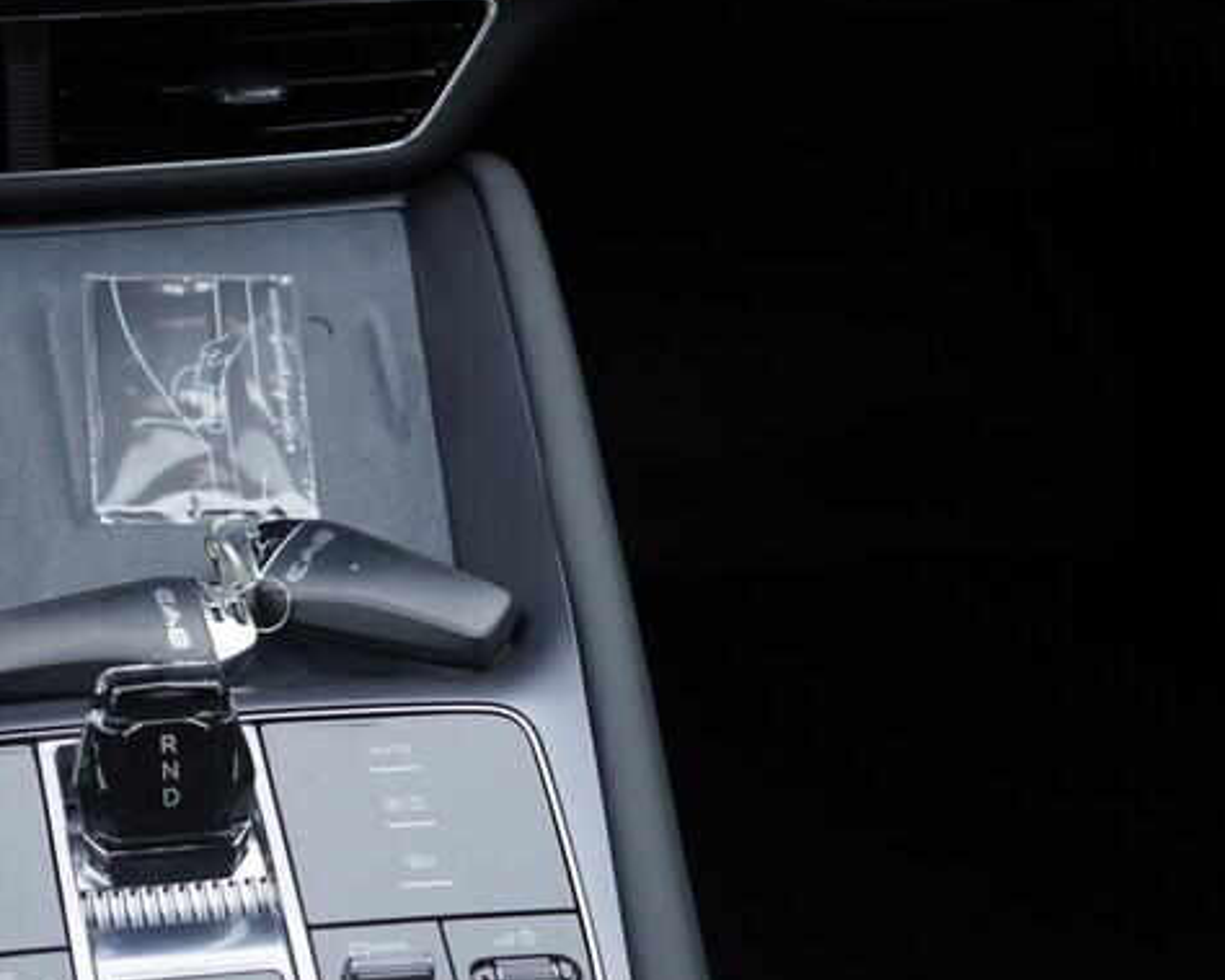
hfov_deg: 25.0
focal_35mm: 73
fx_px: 2646
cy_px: 824
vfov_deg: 20.7
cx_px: 39
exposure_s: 1/40
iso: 125
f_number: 3.2
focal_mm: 24
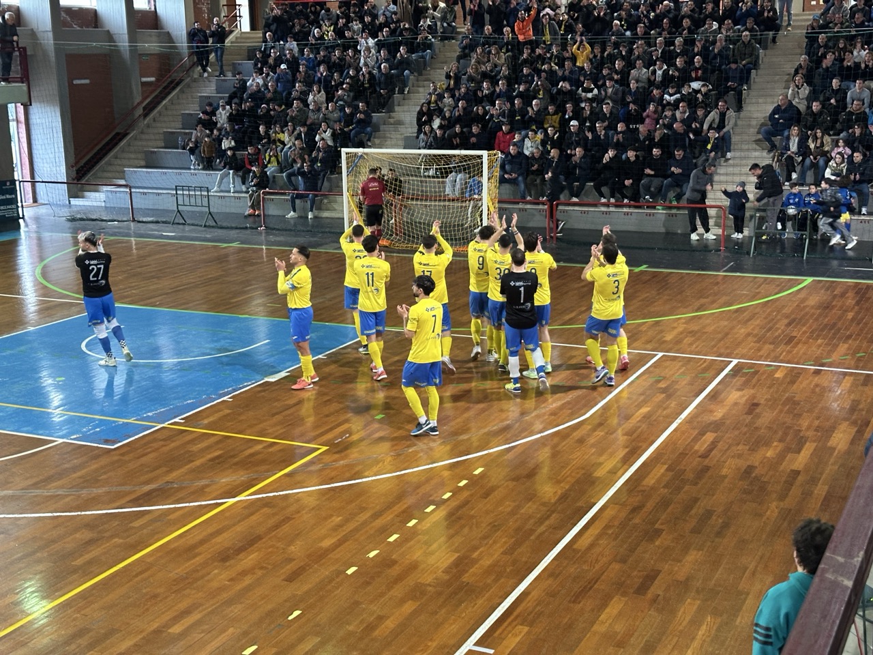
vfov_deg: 30.3
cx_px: 436
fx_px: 1211
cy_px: 328
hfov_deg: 39.7
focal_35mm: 48
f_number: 1.78
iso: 250
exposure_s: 1/50
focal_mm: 6.86
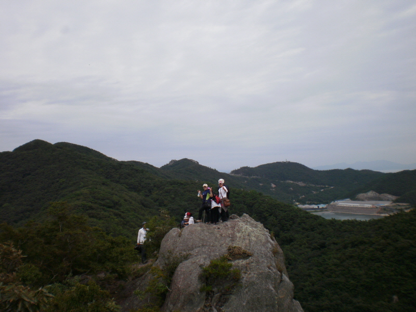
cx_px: 208
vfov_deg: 39.7
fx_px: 433
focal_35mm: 36
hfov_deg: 51.4
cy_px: 156
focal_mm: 6.3
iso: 100
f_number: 4.6
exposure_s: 1/800
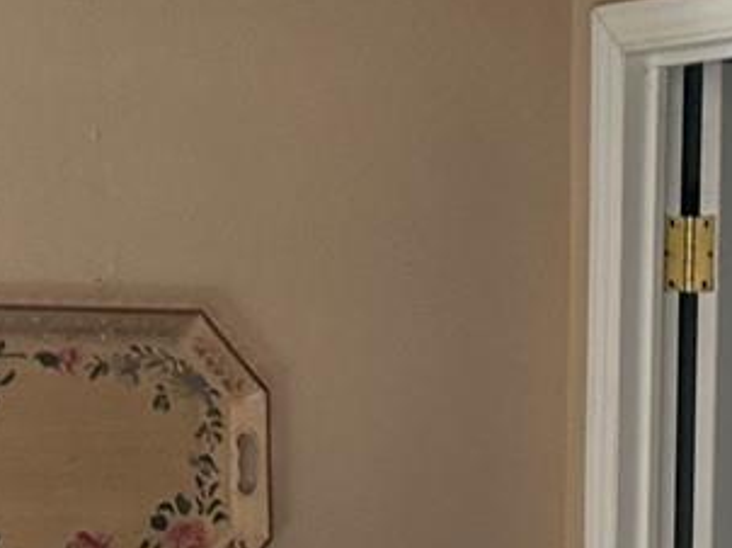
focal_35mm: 163
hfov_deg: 12.0
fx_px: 3444
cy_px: 1152
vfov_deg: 8.5
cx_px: 684
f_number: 1.78
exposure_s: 1/60
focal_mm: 6.86
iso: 125
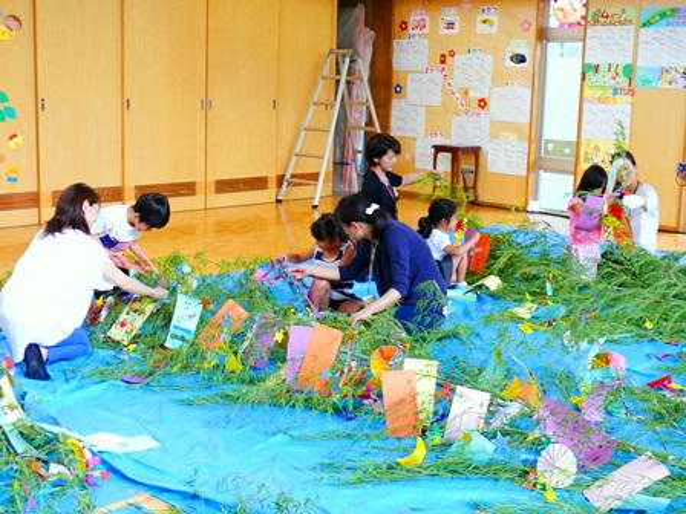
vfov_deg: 30.9
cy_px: 257
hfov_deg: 40.4
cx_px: 343
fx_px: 931
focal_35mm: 47
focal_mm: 9
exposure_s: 1/30
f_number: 2.8
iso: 125
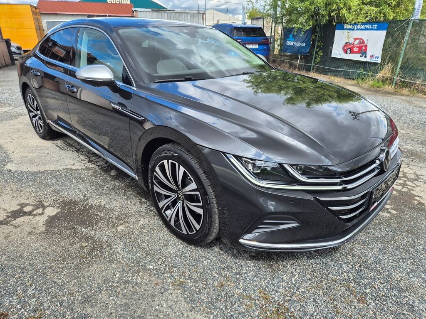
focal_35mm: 23
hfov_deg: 73.9
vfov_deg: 58.9
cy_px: 160
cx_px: 213
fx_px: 283
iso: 25
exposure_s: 1/622
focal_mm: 5.4
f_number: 1.8
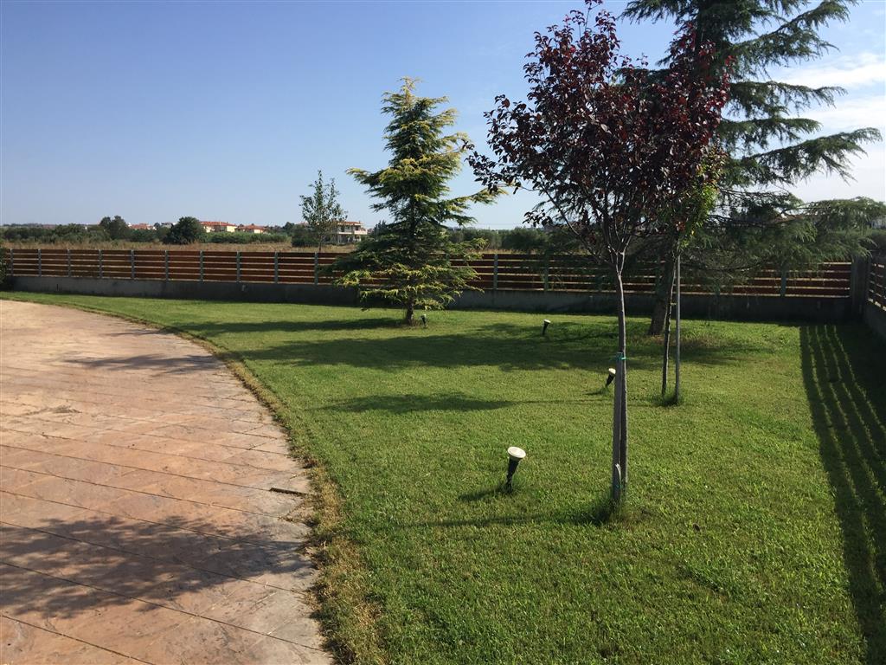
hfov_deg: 61.7
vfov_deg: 48.2
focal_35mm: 29
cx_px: 443
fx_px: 742
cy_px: 332
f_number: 2.2
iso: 32
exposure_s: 1/1980
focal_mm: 4.15
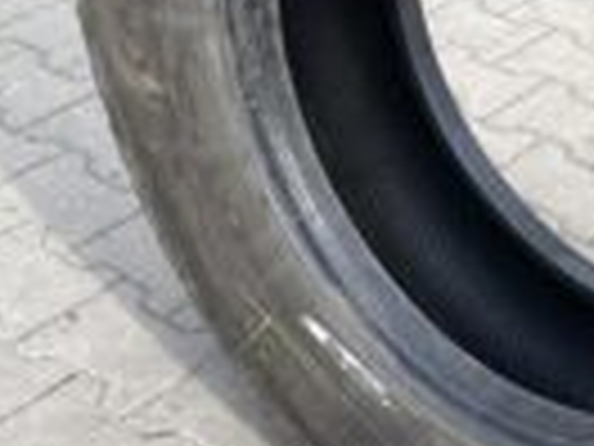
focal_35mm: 85
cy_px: 88
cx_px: 590
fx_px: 1459
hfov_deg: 22.2
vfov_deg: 17.2
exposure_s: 1/529
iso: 32
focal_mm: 4.25
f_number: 1.8
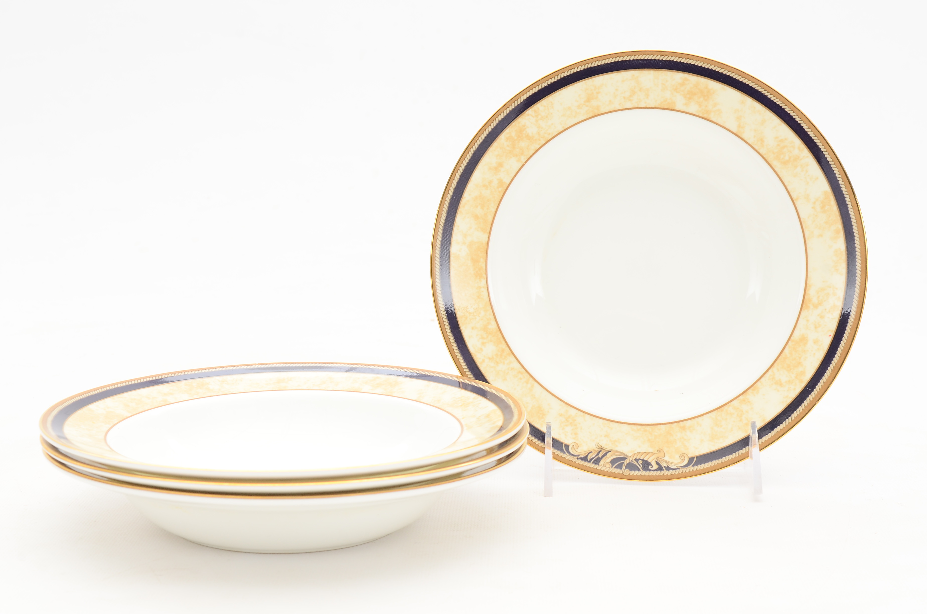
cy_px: 307
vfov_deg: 19.6
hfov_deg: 29.3
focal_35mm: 69
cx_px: 464
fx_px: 1773
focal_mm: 46
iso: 250
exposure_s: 1/80
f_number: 11
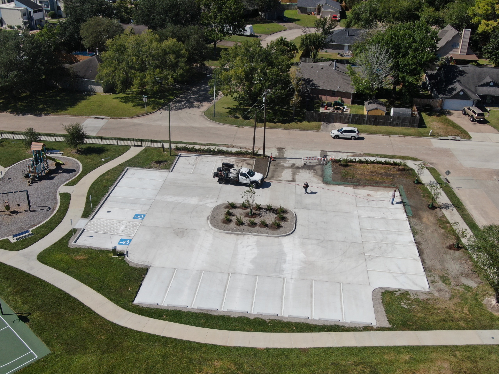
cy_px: 187
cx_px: 250
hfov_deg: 47.9
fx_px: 562
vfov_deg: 36.8
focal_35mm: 39
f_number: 3.4
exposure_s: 1/1600
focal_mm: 6.63
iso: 100
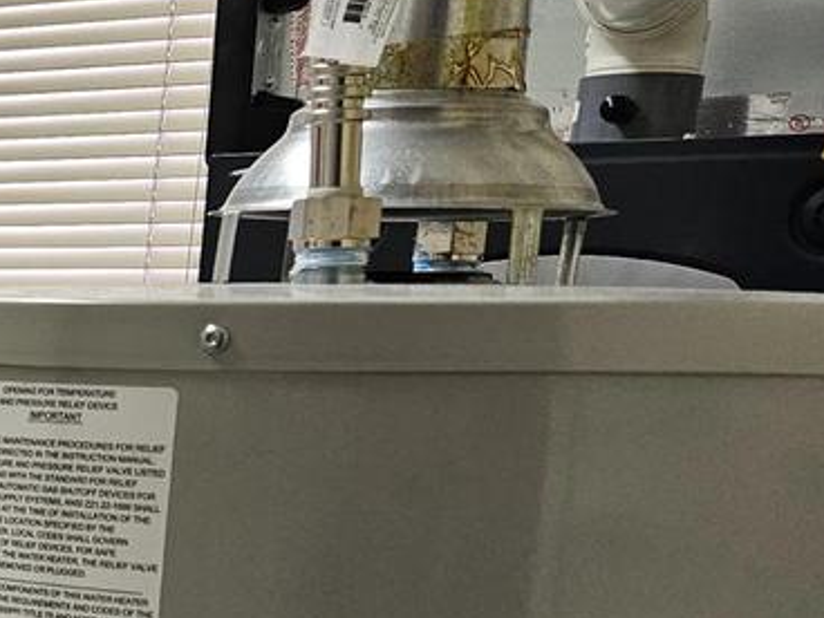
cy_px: 710
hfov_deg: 18.1
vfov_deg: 15.9
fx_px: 2142
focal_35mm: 90
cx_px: -573
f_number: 1.8
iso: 160
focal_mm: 5.4
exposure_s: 1/120
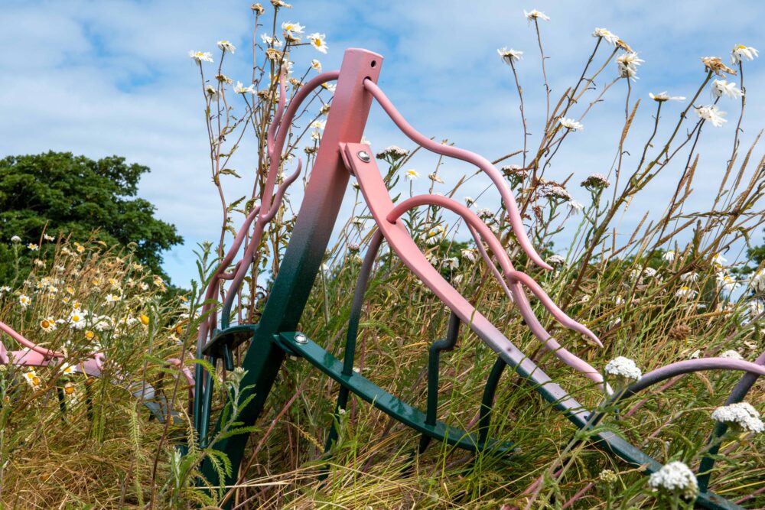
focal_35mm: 50
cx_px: 382
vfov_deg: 27.0
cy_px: 255
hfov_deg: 39.6
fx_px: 1063
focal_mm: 50
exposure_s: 1/125
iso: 250
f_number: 18
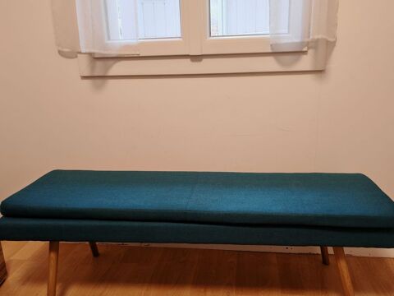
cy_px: 148
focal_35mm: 29
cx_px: 197
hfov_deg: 61.7
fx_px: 330
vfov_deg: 48.2
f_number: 1.6
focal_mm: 5.4
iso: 320
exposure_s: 1/50
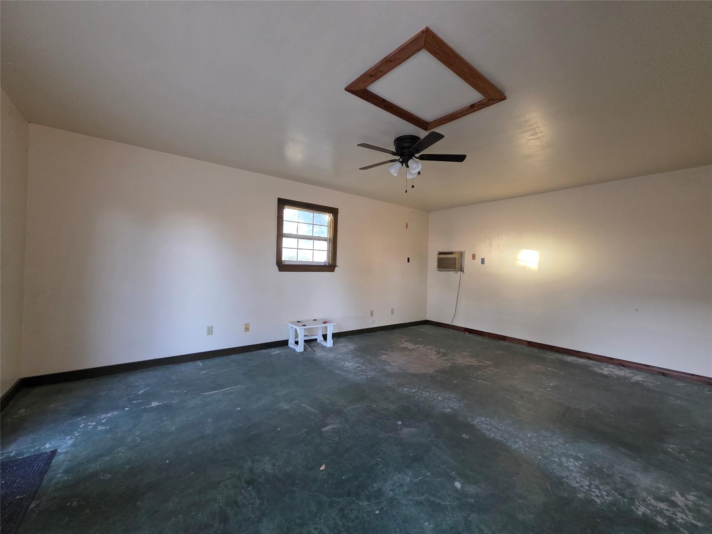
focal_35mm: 13
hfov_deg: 106.2
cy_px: 267
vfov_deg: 89.9
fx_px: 267
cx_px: 356
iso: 500
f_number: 1.9
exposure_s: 1/60
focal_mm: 2.2
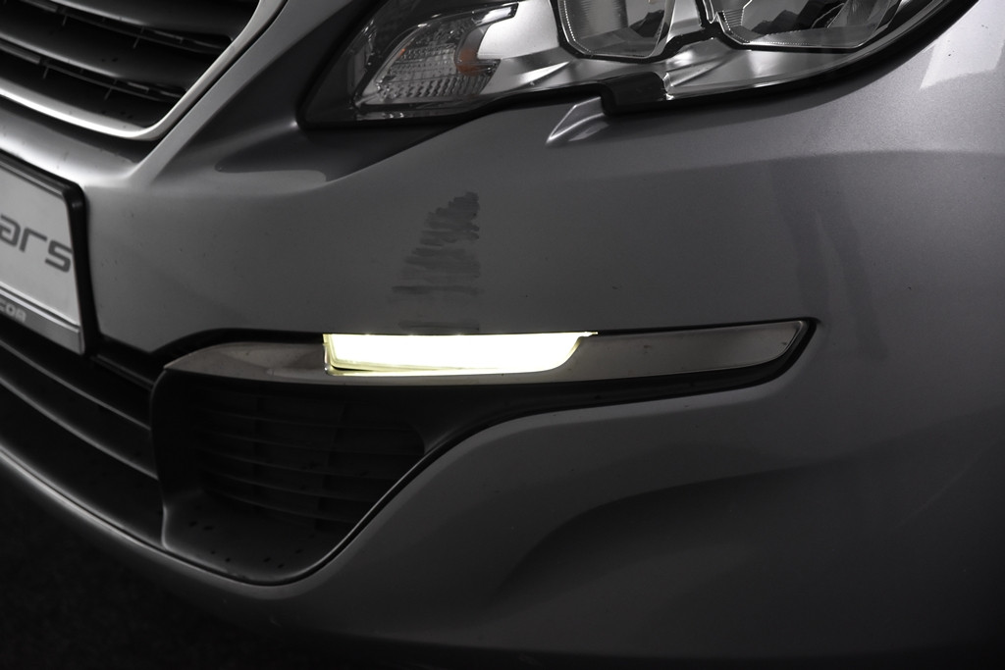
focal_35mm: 105
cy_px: 335
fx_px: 2931
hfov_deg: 19.5
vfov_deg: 13.0
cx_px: 502
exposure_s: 1/250
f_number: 4
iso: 1600
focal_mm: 70
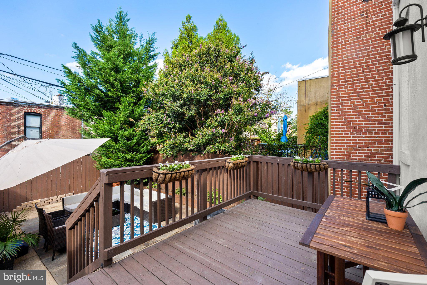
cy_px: 142
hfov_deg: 96.7
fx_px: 190
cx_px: 214
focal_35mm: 16
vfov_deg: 73.7
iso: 320
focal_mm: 16
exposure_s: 1/100
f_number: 13
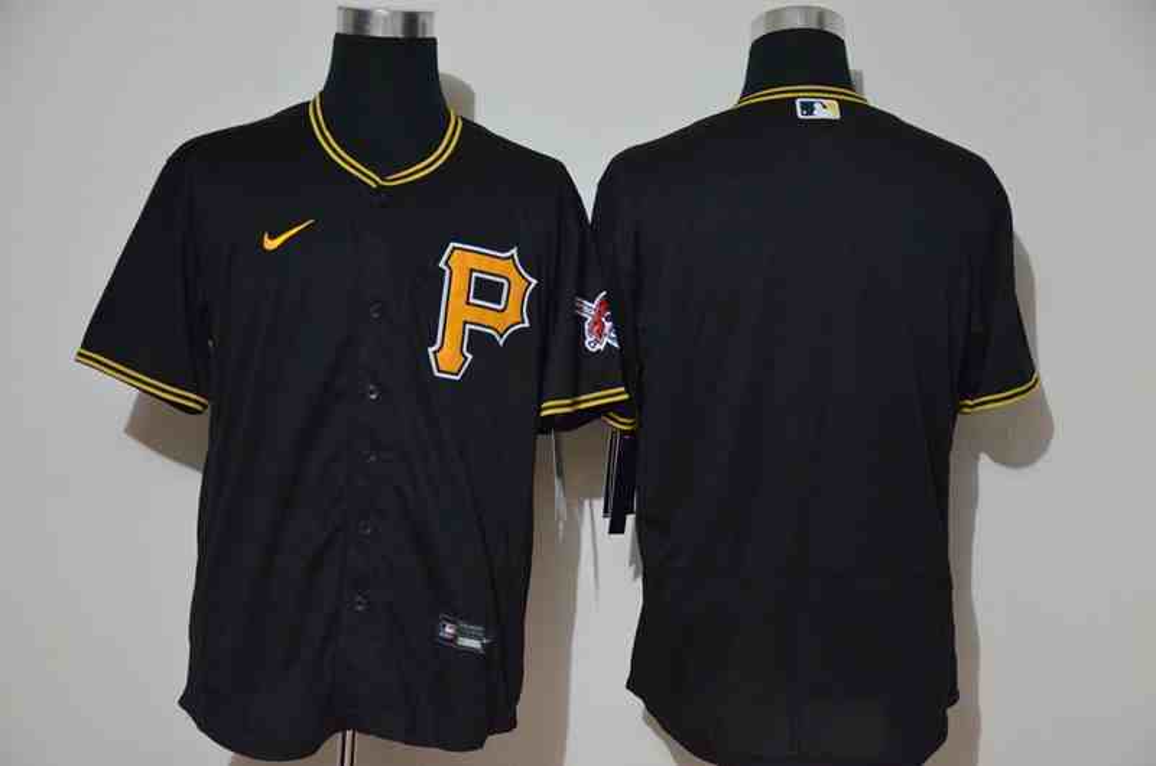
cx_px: 578
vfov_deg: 17.4
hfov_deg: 26.0
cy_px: 383
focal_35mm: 78
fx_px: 2500
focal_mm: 52
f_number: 4.8
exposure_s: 1/15
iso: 4000
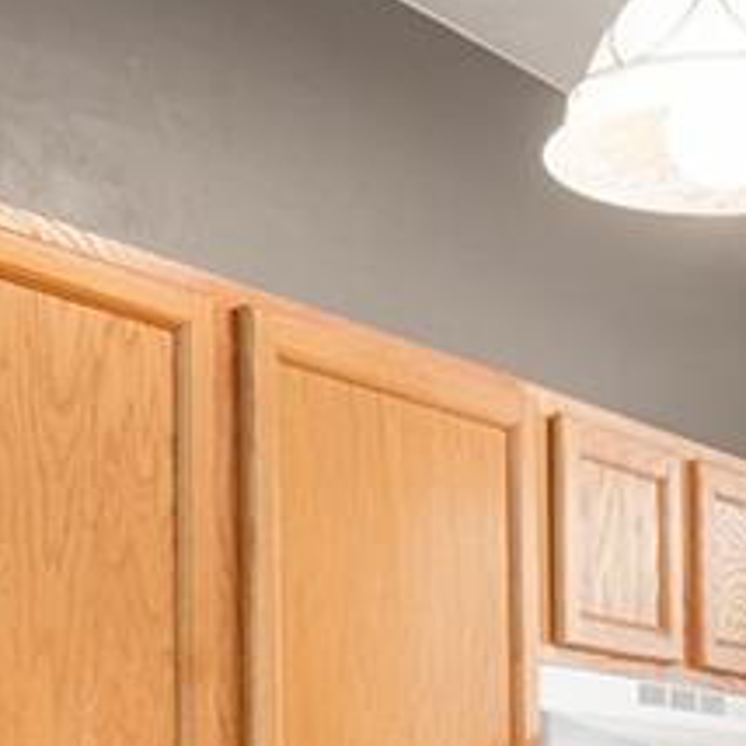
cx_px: 934
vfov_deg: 18.4
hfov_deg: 18.3
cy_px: 924
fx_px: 2170
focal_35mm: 89
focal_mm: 14
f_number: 7.1
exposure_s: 1/5
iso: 250
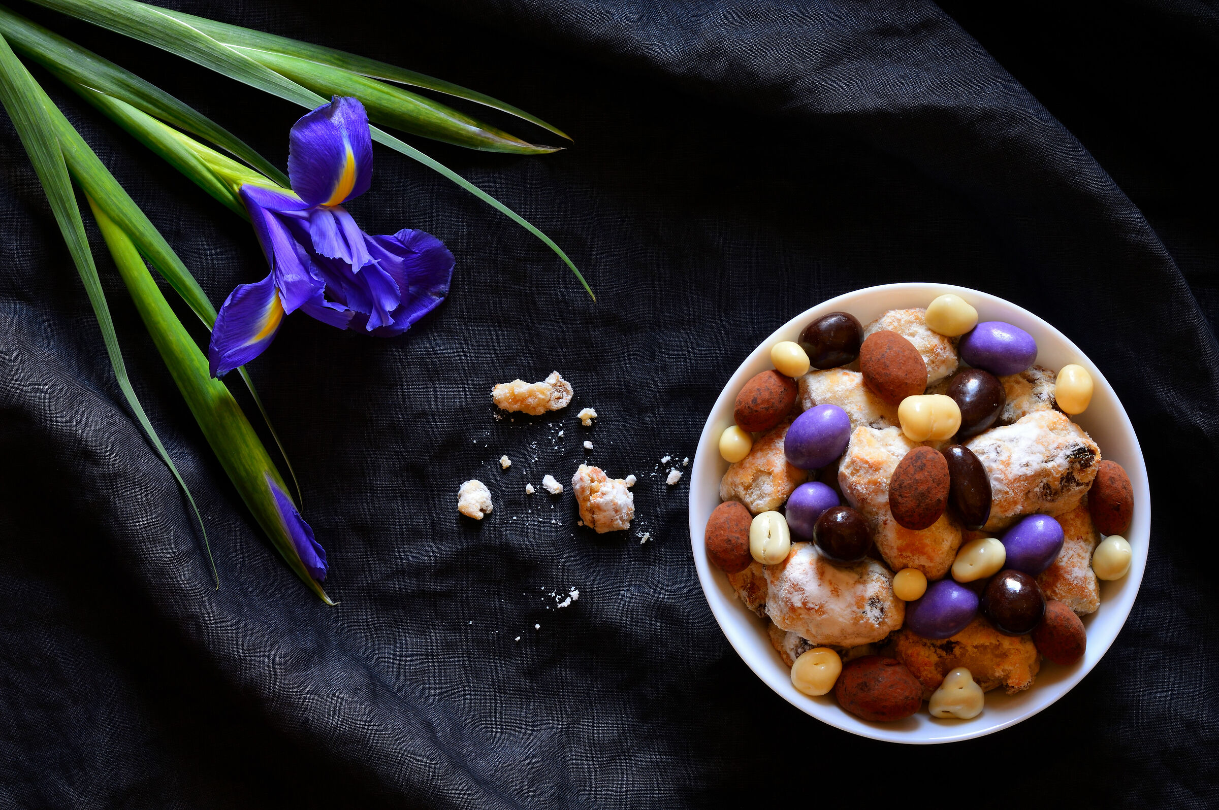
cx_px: 610
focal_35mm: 93
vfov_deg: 14.7
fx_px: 3146
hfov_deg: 21.9
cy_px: 405
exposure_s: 2.5
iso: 100
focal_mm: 62
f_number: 16
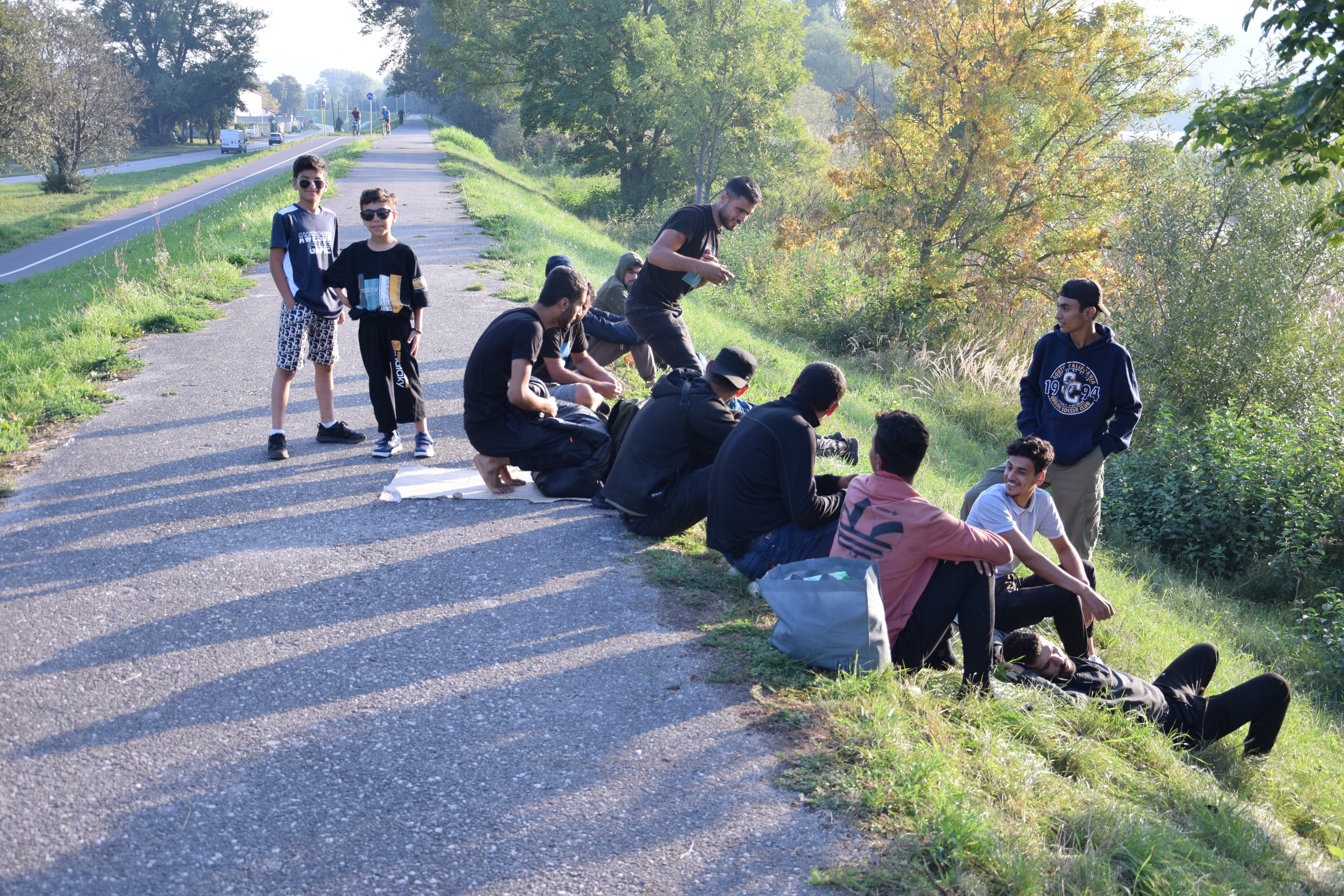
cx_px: 672
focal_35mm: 45
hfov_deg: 43.6
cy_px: 448
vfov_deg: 29.9
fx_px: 1680
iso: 640
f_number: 4.2
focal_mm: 30
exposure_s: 1/640
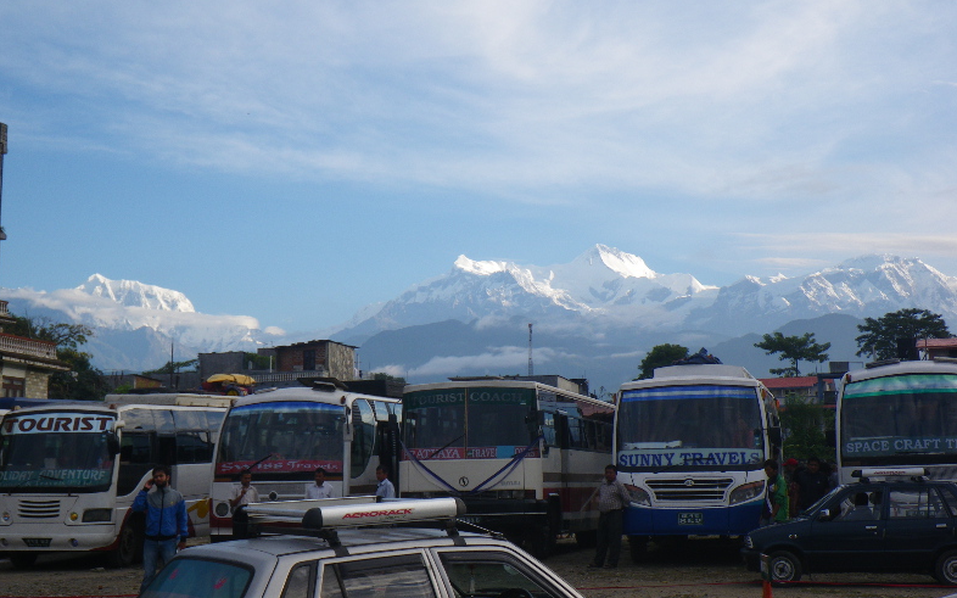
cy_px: 274
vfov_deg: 23.5
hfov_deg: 36.9
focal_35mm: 55
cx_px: 482
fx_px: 1434
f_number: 5.3
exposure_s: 1/160
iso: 50
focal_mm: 9.1
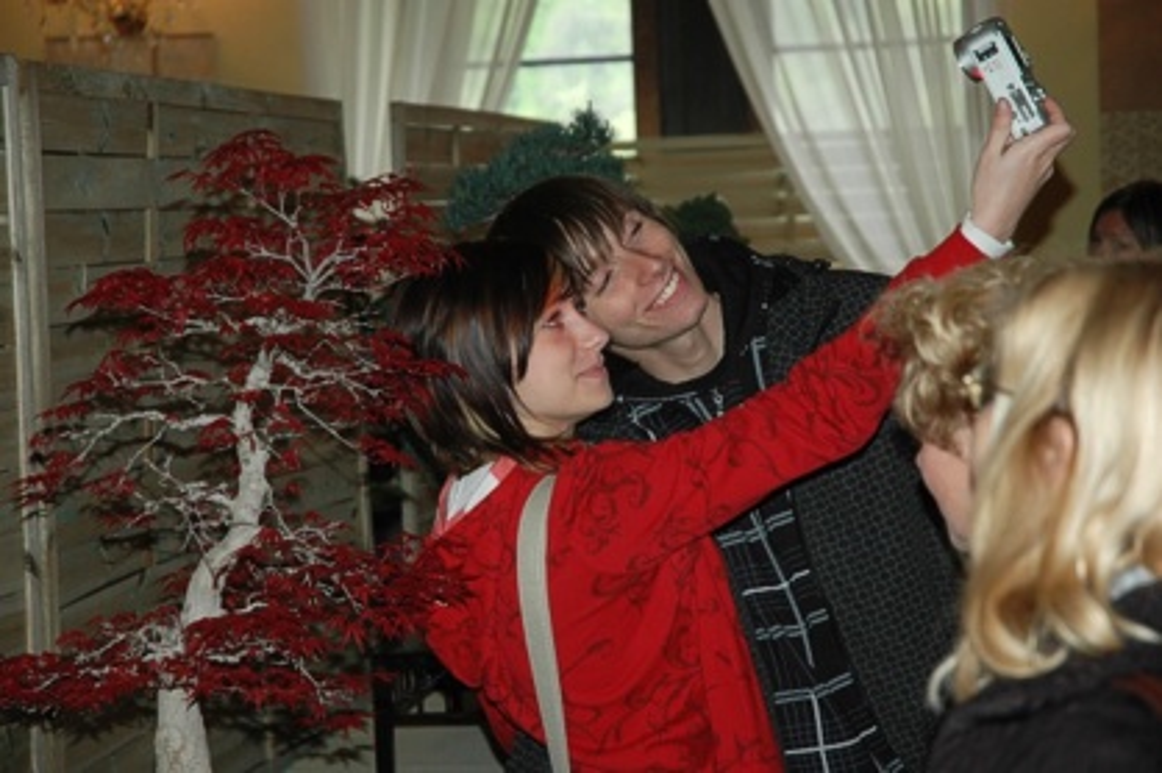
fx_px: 3386
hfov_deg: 19.5
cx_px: 581
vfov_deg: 13.0
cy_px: 386
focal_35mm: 105
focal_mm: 70
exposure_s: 1/60
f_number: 4.5
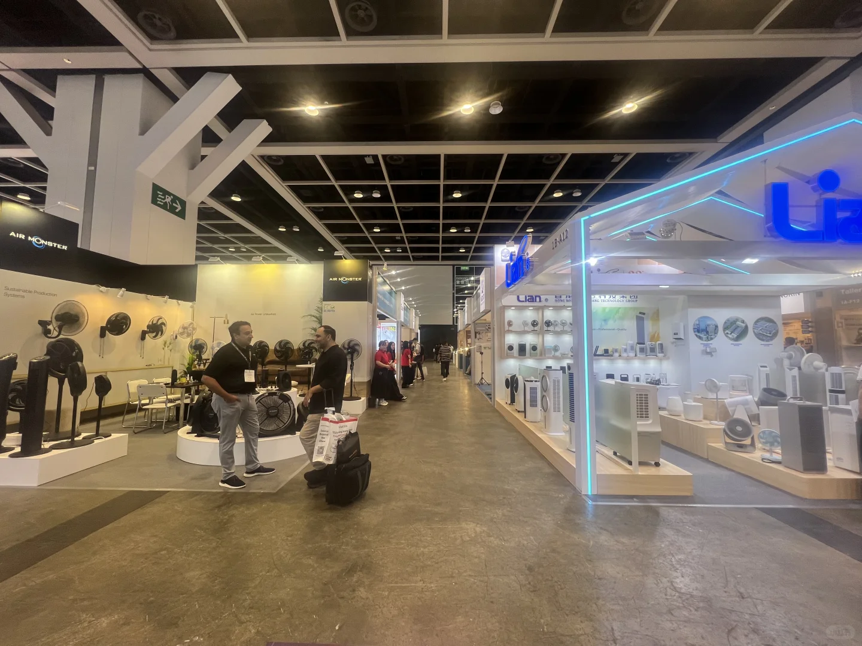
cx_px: 431
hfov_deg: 106.2
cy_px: 323
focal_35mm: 13
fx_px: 324
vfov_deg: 89.9
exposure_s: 1/100
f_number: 1.8
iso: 64
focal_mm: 1.57
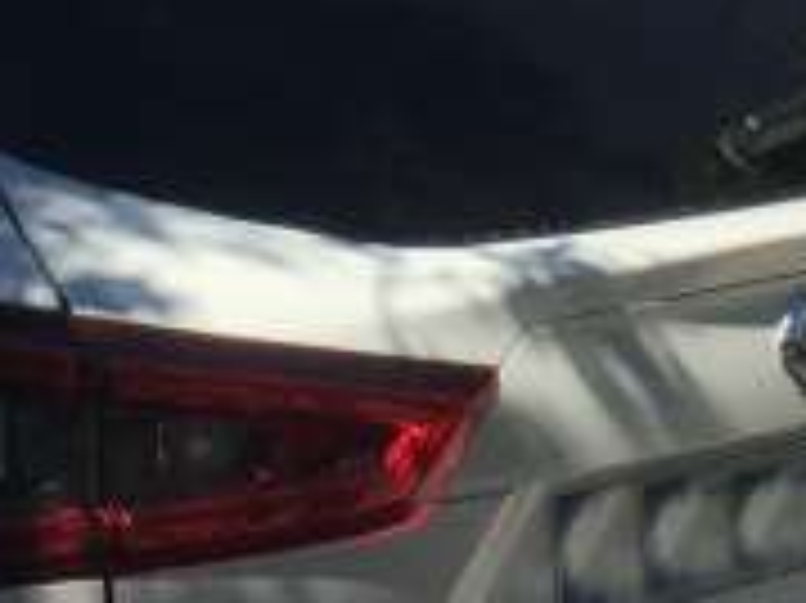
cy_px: -338
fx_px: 3769
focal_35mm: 162
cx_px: 446
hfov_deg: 12.2
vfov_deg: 8.9
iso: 32
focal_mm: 4.15
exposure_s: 1/2639
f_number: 2.2
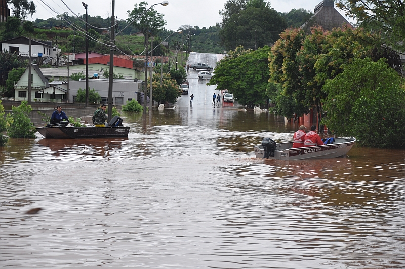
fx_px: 1180
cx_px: 202
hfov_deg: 19.5
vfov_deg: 13.0
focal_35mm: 105
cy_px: 134
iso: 200
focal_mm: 70
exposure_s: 1/160
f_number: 6.3
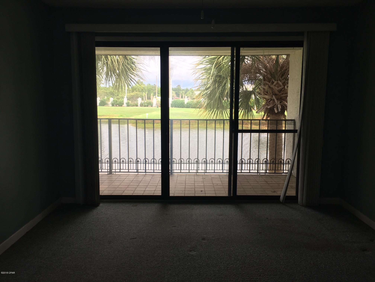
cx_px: 188
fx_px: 314
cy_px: 141
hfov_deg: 61.7
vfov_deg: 48.2
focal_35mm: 29
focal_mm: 4.15
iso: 25
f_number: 2.2
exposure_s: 1/60
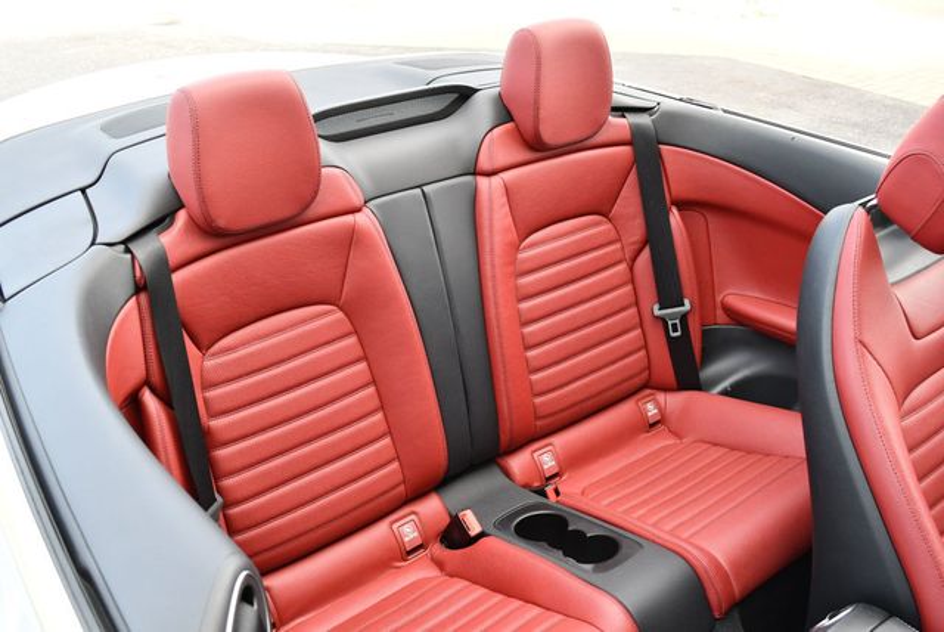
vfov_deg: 36.9
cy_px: 316
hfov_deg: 53.1
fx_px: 945
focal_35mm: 36
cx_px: 472
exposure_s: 1/250
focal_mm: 18
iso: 400
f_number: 4.5
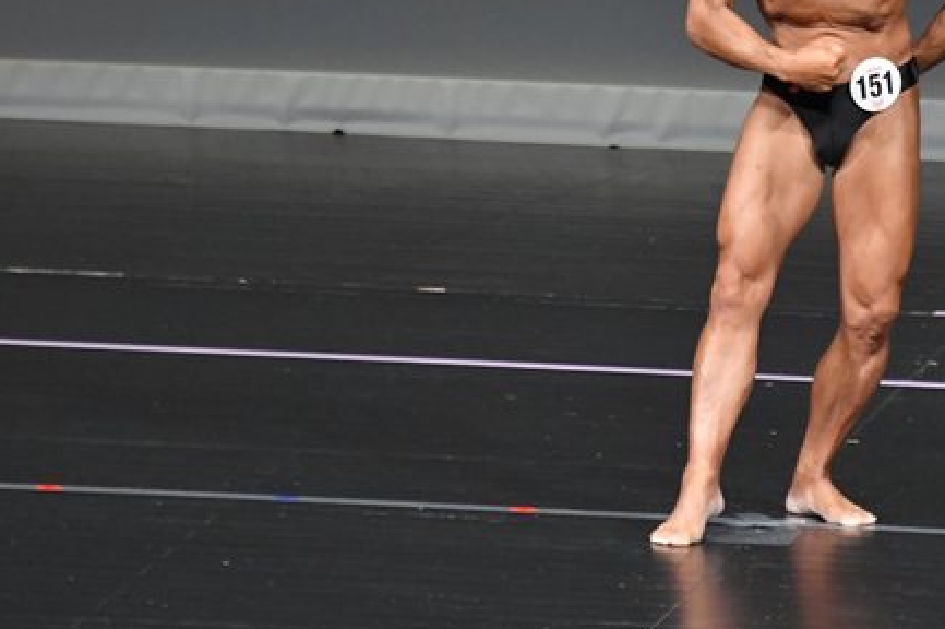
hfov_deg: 3.3
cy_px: 87
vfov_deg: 2.2
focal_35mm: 618
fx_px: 16210
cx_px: 804
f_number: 5.6
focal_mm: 230
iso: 4000
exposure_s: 1/400
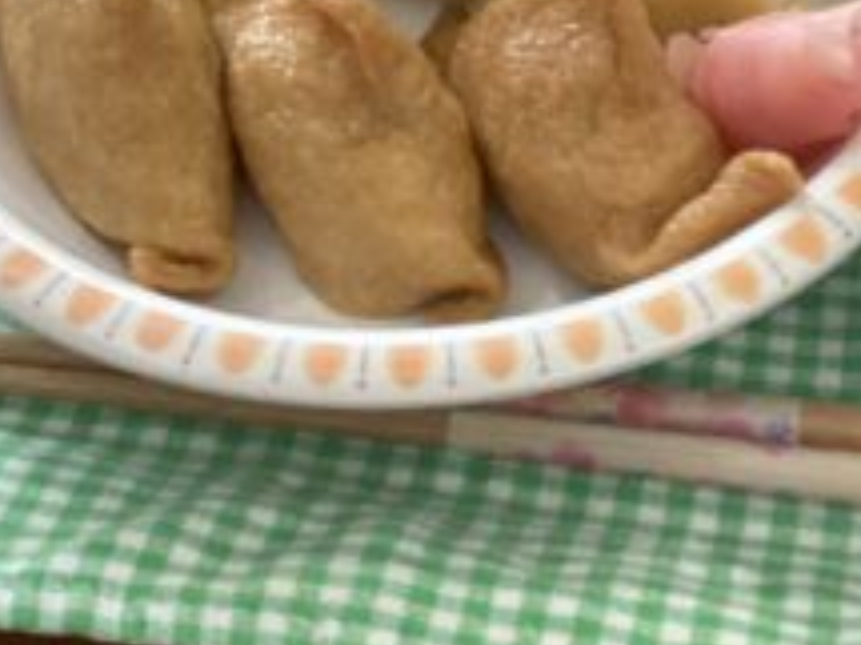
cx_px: 545
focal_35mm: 101
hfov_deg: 19.4
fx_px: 2511
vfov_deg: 14.1
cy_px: -154
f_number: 2.4
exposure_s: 1/60
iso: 160
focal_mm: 3.3
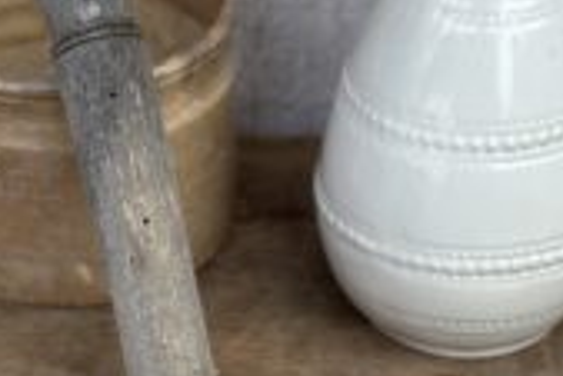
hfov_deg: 17.3
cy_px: 546
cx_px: 267
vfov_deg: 11.2
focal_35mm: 118
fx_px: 1847
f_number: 1.78
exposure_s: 1/503
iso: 80
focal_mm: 6.86
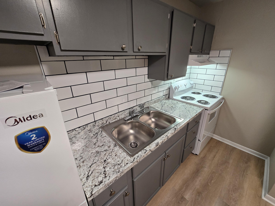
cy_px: 103
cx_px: 138
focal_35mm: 13
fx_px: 103
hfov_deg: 106.2
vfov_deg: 89.9
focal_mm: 2.2
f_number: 2.2
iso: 200
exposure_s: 1/60
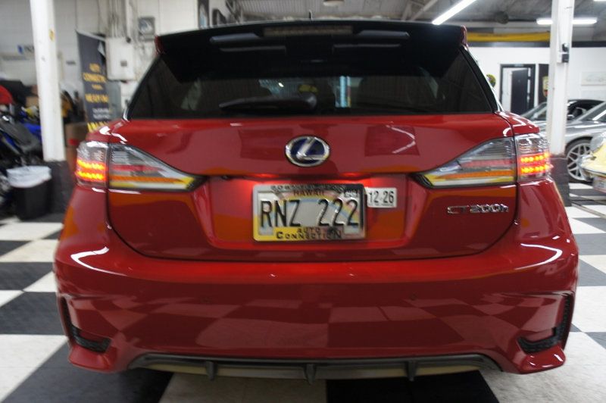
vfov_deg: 47.9
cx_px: 303
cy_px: 202
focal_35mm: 27
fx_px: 454
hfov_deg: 67.4
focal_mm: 18
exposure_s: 1/30
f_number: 3.5
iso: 500
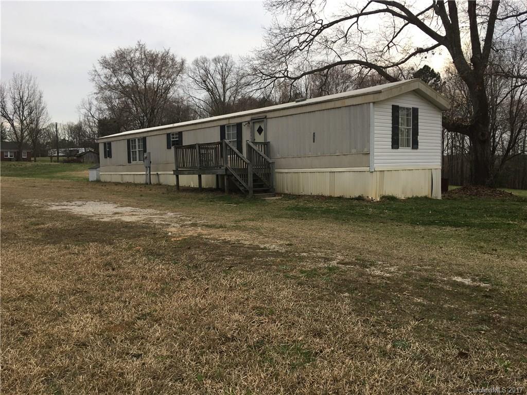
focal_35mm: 29
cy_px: 198
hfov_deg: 61.7
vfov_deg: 48.2
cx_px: 264
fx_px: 442
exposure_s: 1/120
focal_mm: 4.15
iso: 25
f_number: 2.2
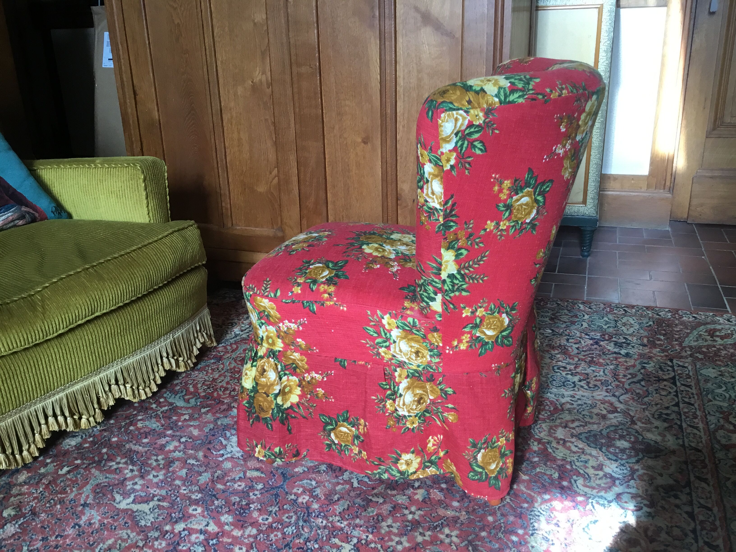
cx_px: 368
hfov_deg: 58.4
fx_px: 659
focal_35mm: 31
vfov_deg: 45.4
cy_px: 276
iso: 32
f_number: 2.4
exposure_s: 1/33
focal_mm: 3.3
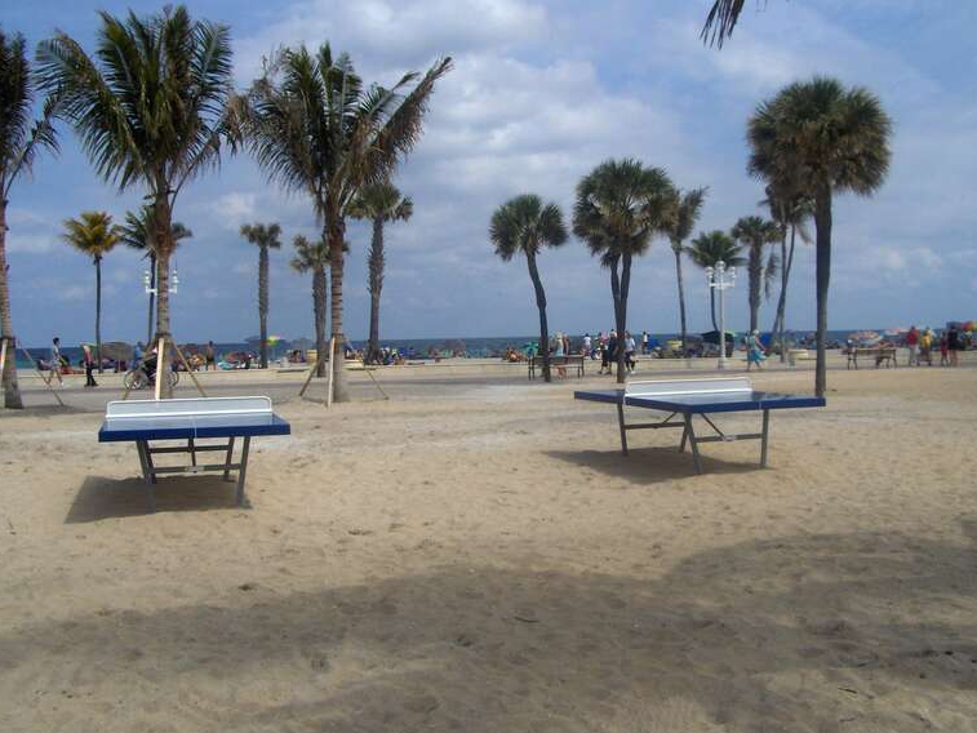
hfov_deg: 50.1
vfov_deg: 38.7
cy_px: 365
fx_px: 1044
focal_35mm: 37
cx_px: 487
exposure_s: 1/2041
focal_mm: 5.8
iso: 100
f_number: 4.3
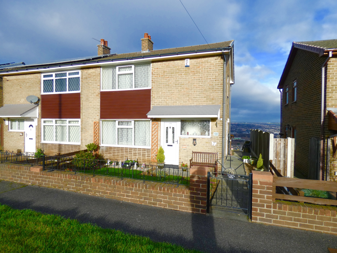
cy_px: 126
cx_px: 168
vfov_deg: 66.0
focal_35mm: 20
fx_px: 195
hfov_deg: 81.7
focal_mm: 3.6
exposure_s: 1/800
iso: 80
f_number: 2.8
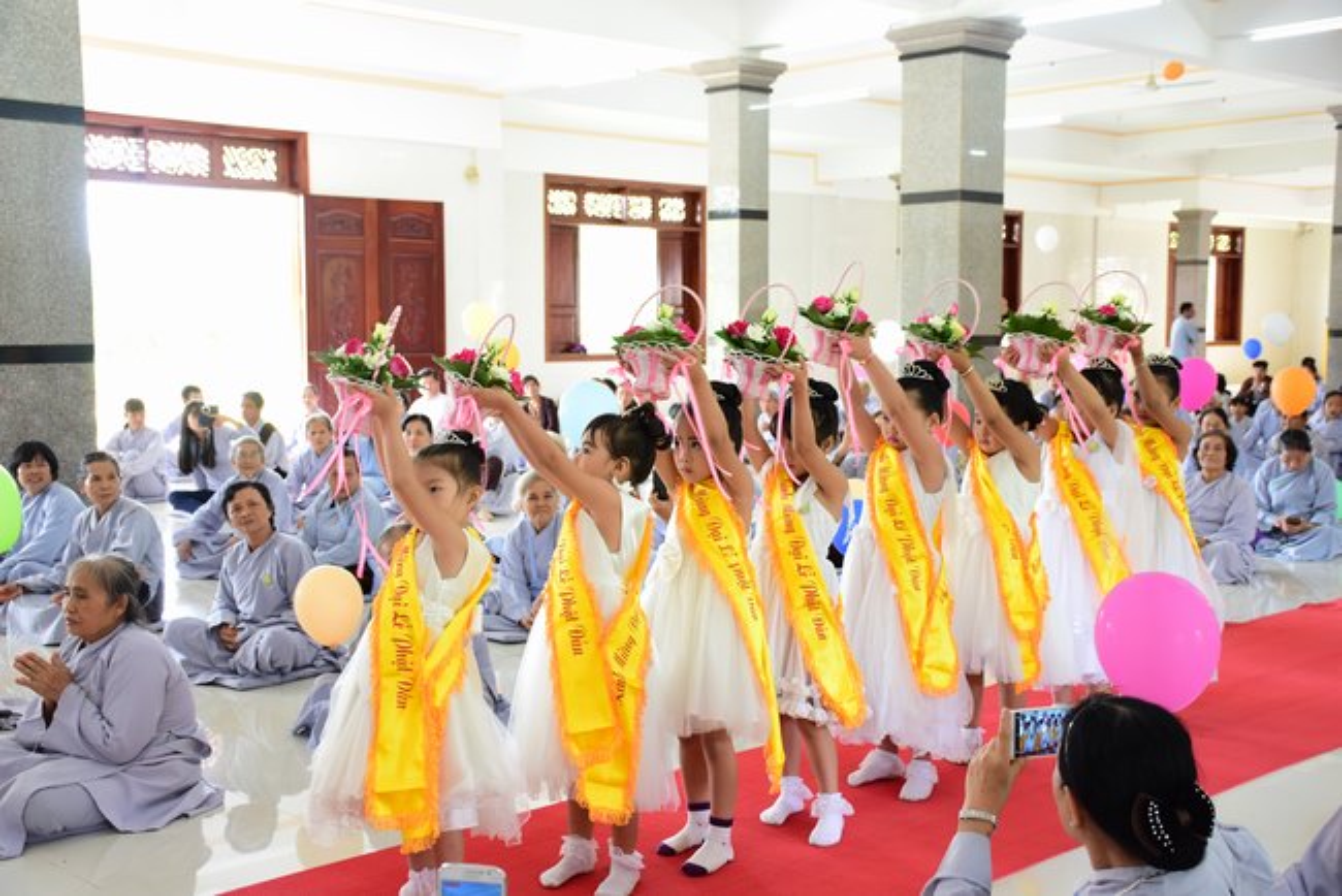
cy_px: 448
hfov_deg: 43.6
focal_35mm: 45
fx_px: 1678
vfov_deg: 29.9
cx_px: 671
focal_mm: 30
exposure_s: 1/60
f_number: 4
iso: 1000
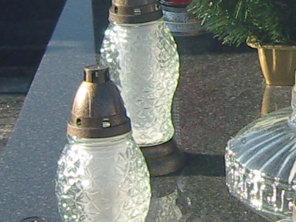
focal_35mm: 223
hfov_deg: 8.8
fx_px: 1906
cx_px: 381
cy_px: -55
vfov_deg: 6.6
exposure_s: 1/160
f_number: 7
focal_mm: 7.3
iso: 100
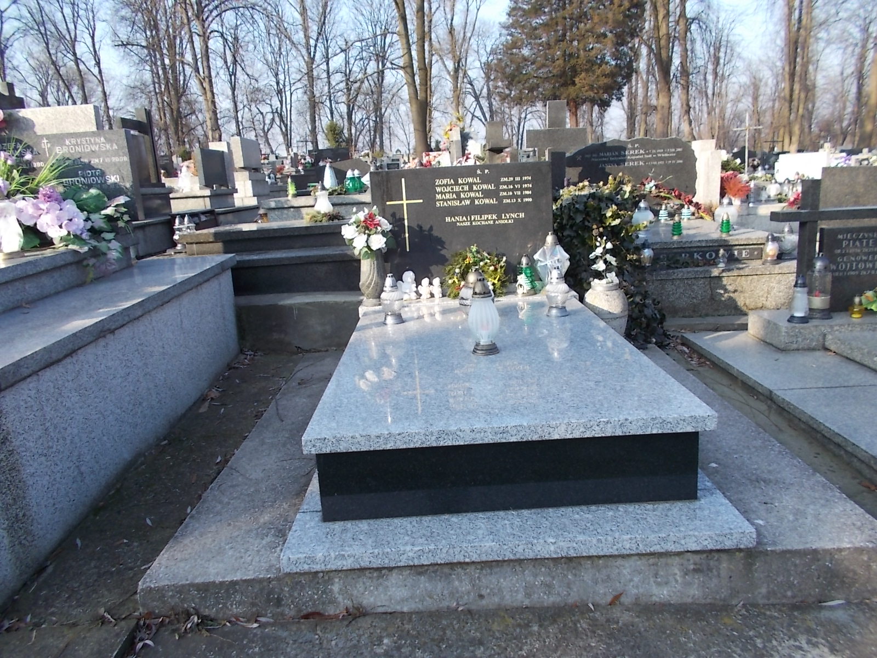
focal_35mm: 26
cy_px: 329
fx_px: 659
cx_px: 438
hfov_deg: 67.3
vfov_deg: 53.1
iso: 80
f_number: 3.2
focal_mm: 4.6
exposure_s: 1/250
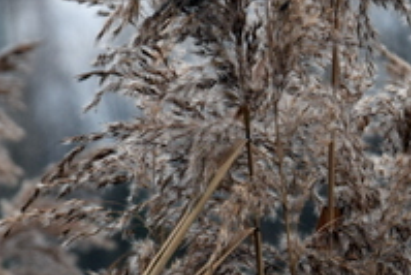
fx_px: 6215
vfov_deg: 2.5
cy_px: 143
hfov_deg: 3.8
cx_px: 489
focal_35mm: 544
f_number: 8
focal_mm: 90
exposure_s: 1/125
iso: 400
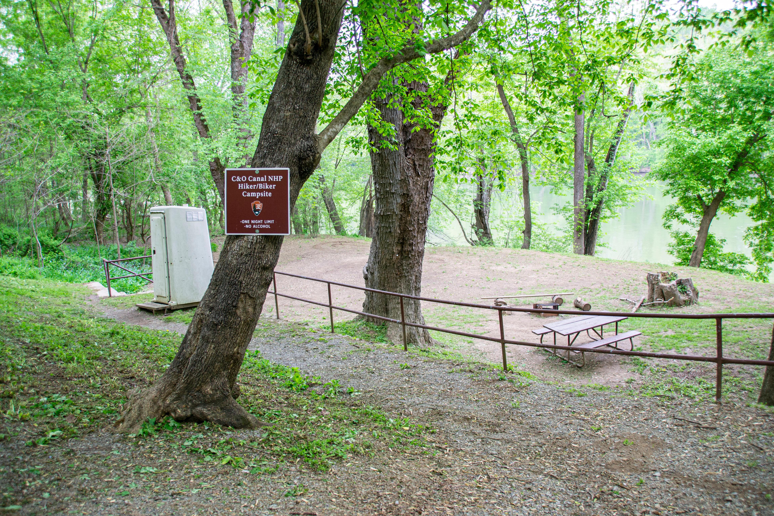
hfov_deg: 67.4
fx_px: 580
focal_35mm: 27
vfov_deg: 47.9
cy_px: 258
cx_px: 387
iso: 200
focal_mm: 18
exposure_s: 1/125
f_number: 3.5
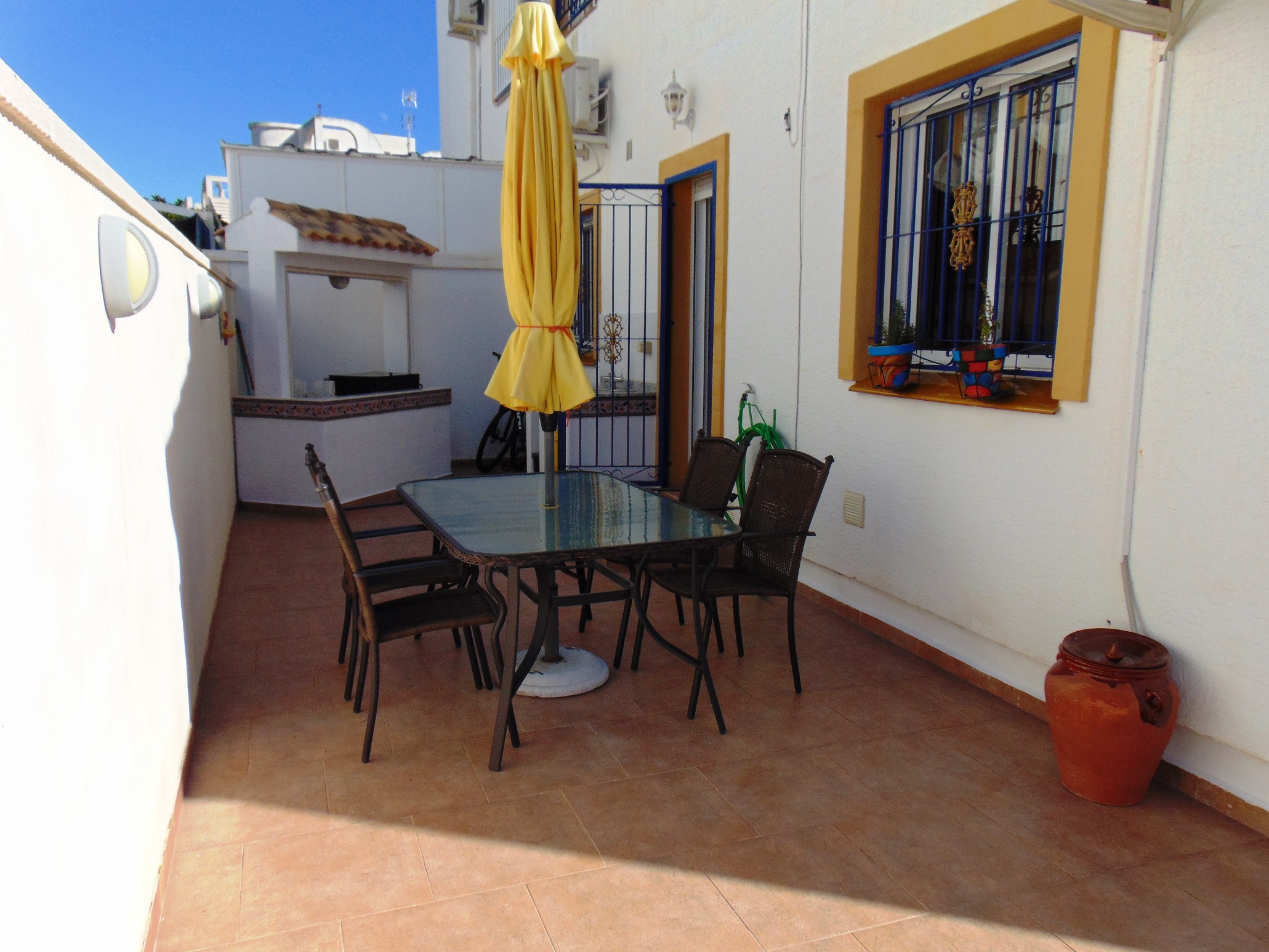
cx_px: 634
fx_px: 917
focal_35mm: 25
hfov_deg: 69.4
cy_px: 476
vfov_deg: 54.9
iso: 80
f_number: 7.7
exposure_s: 1/320
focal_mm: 4.5
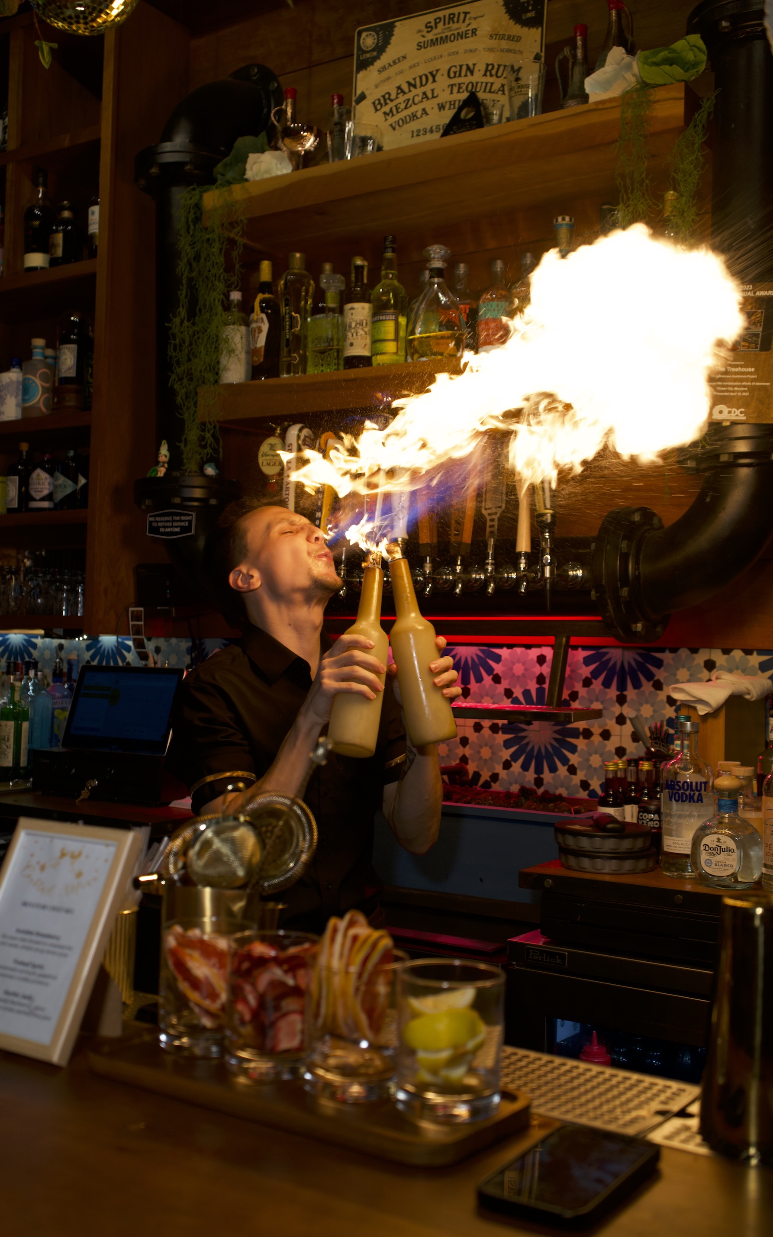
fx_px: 1281
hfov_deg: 33.6
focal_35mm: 38
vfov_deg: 51.5
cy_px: 615
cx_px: 367
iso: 640
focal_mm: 37
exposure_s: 1/250
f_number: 4
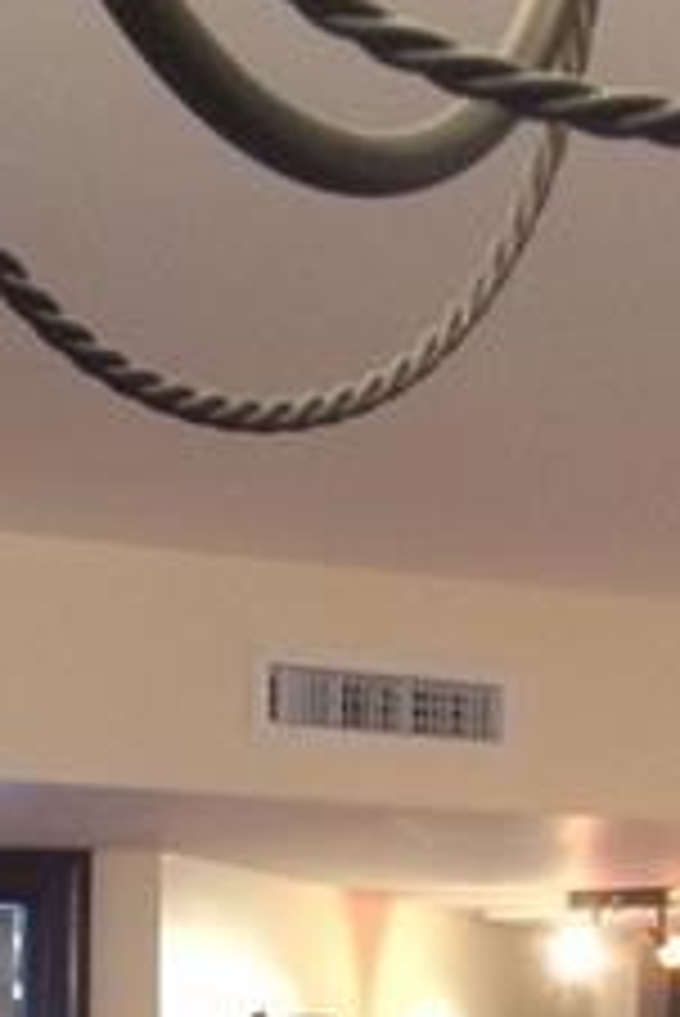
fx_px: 2999
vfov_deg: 17.4
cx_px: -36
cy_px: 1503
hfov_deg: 12.7
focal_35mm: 106
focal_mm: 4.12
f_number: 2.2
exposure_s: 1/30
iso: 250
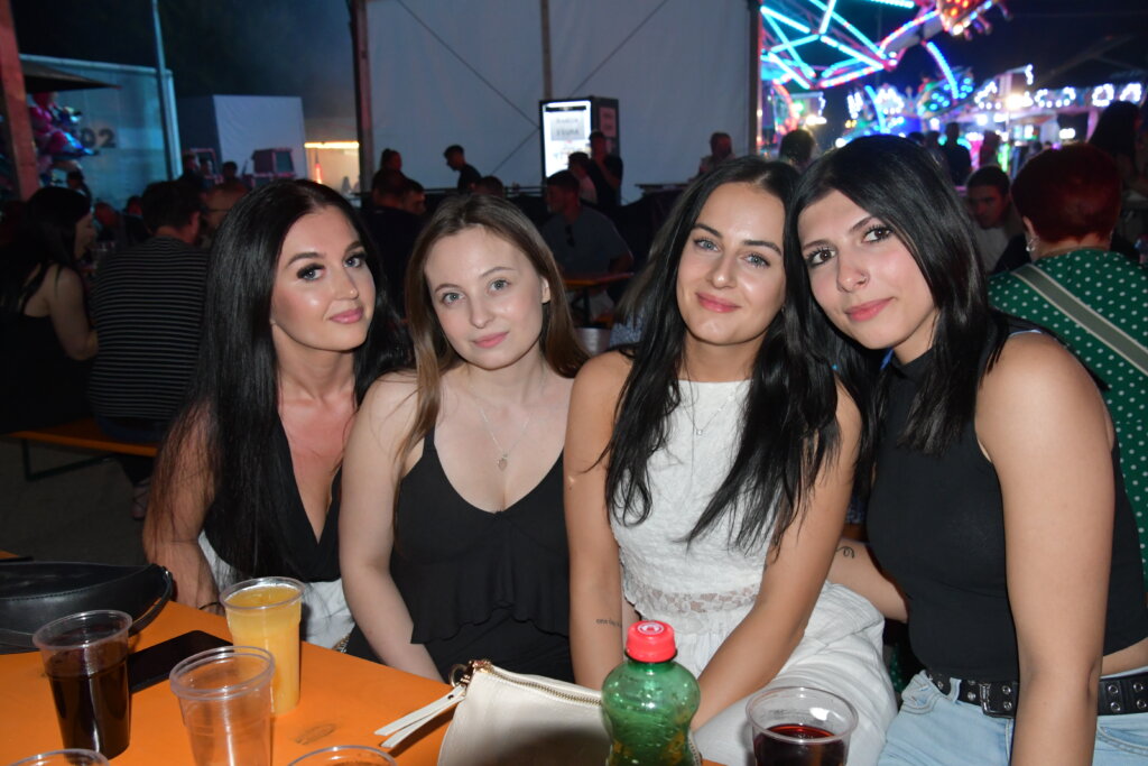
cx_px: 574
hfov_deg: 57.2
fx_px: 1052
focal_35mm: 33
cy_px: 383
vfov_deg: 40.0
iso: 2000
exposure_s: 1/60
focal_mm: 22
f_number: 6.3
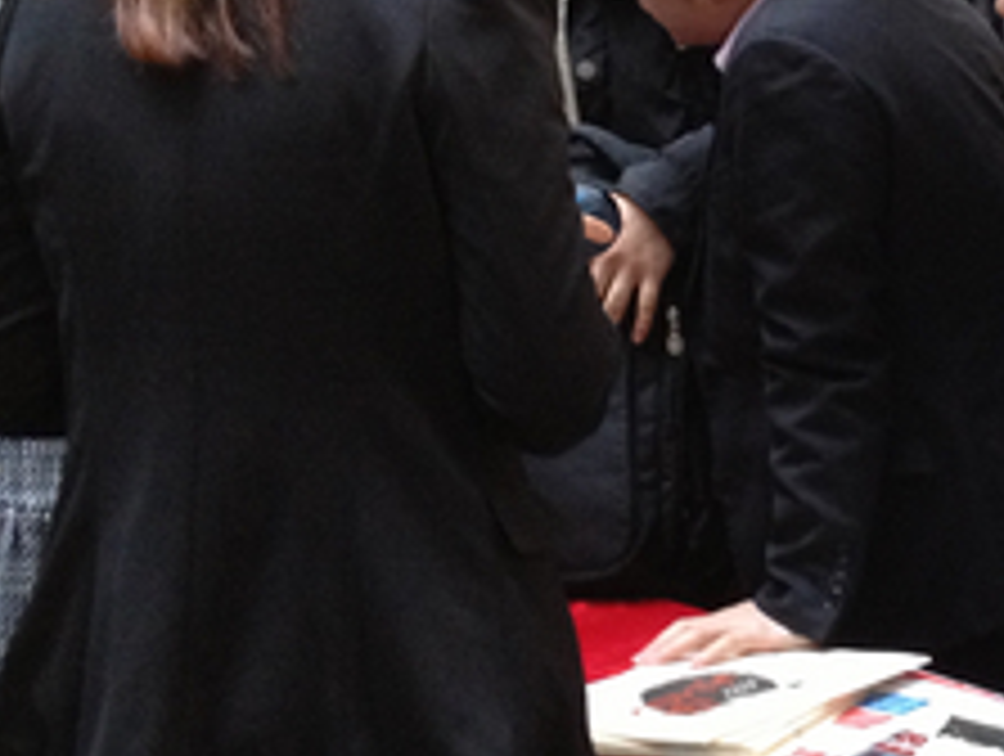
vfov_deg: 15.8
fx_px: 2731
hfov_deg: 20.1
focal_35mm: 94
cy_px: 315
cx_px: 1054
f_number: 2.4
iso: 250
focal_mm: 4.28
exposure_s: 1/20
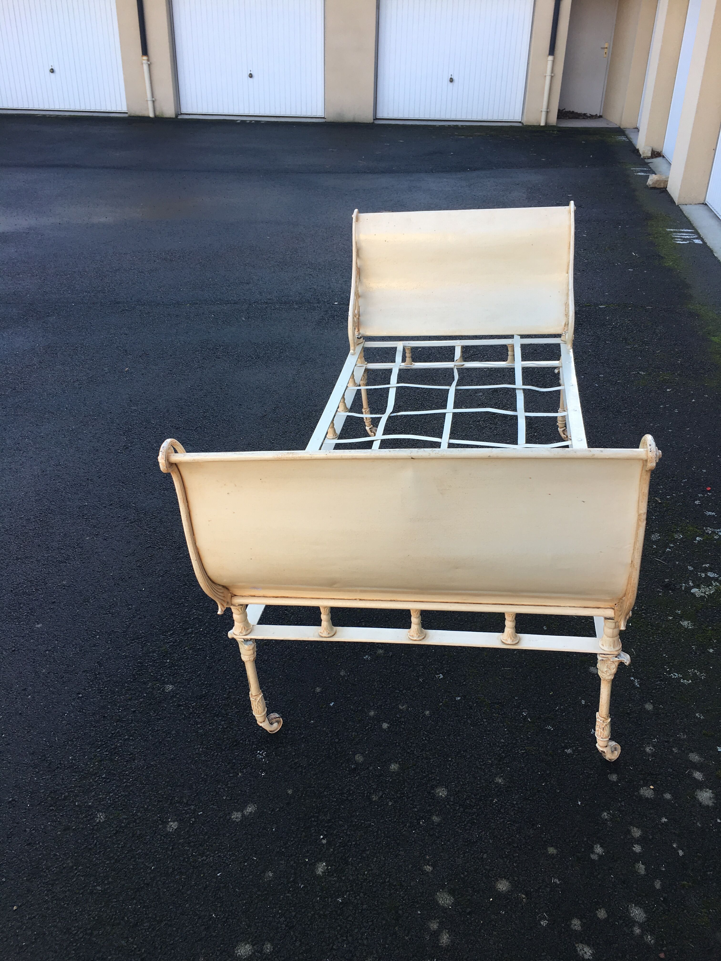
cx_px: 360
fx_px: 805
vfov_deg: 61.7
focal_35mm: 29
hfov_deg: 48.2
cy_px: 480
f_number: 2.2
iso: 25
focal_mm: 4.15
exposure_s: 1/128
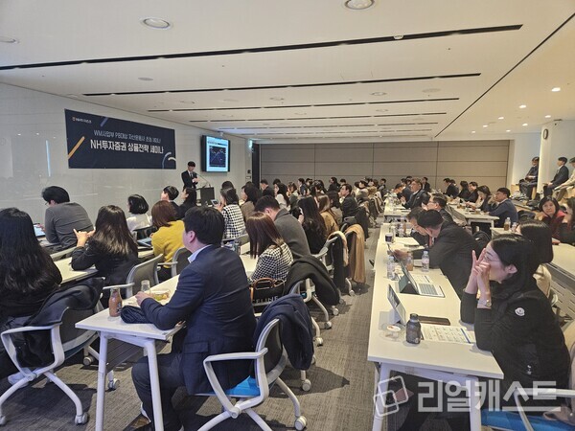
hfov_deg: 73.9
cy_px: 216
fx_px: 382
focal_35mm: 23
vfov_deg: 58.9
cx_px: 288
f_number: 1.8
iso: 800
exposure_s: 1/120
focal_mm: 5.4
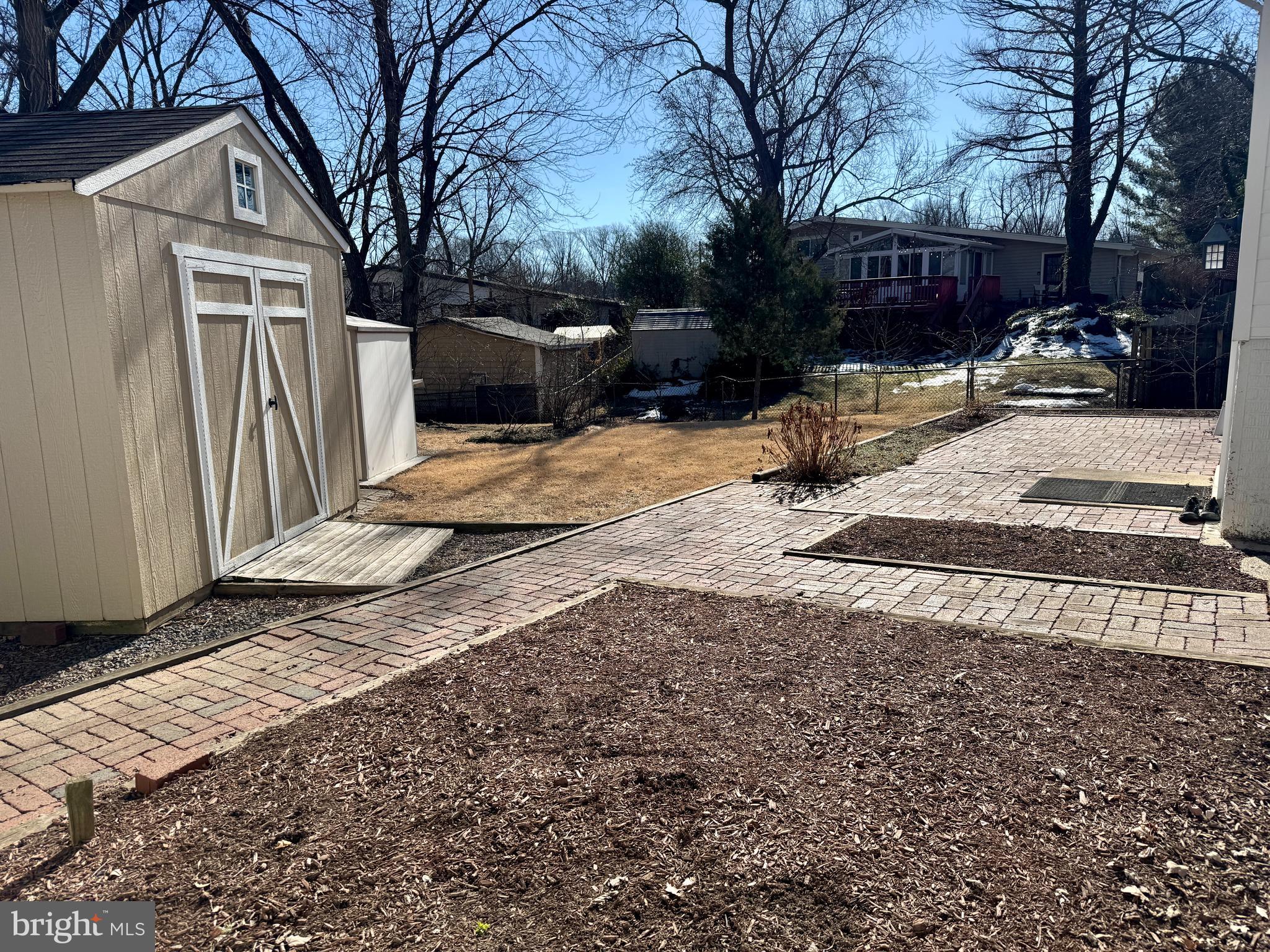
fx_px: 881
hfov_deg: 71.6
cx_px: 635
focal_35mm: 24
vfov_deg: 56.8
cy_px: 476
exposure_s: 1/5348
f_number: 1.78
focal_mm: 6.76
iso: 80
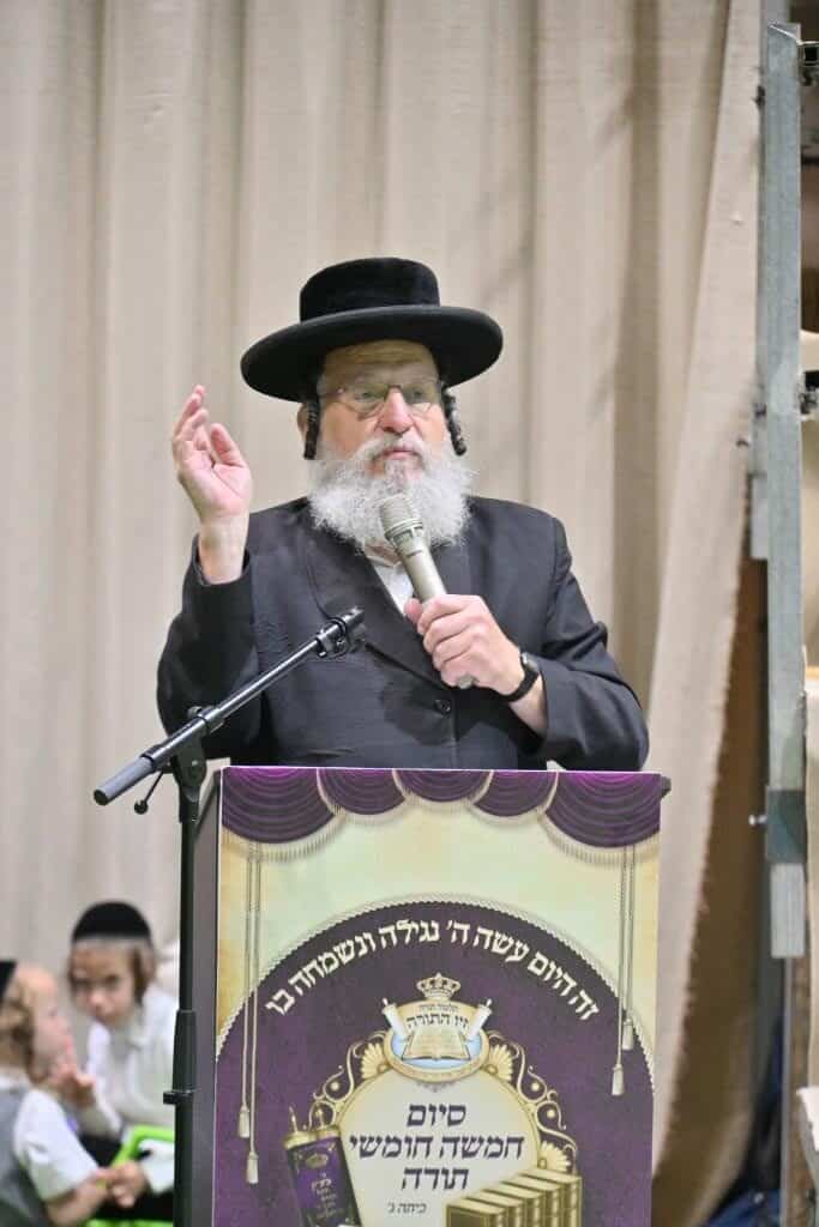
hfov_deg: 11.4
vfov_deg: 17.1
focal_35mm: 120
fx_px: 4093
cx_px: 410
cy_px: 614
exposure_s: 1/160
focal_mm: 120
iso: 2000
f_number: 4
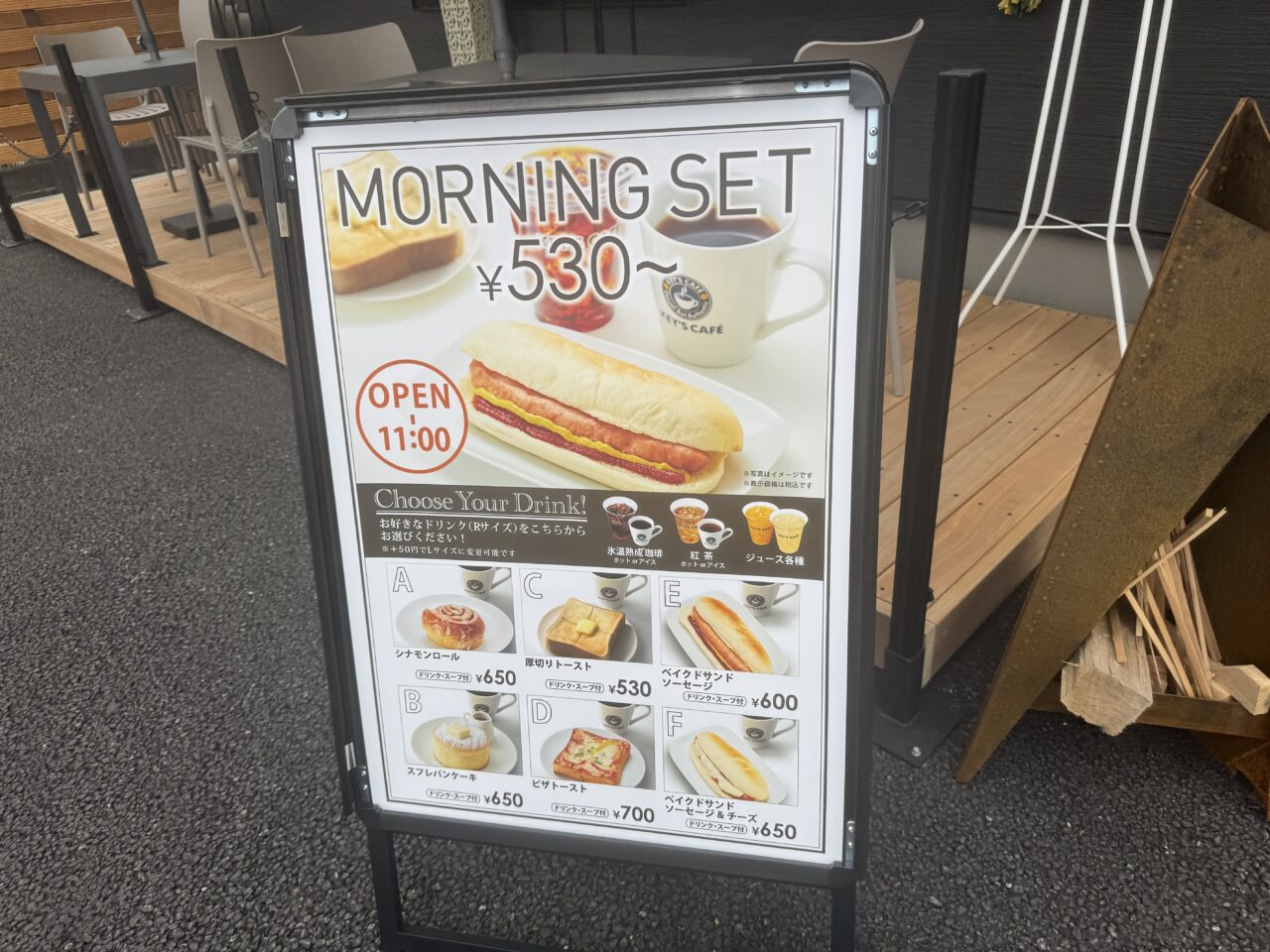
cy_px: 476
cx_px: 635
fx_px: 881
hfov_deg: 71.6
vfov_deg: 56.8
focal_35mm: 24
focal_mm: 6.76
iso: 80
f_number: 1.78
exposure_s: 1/1637
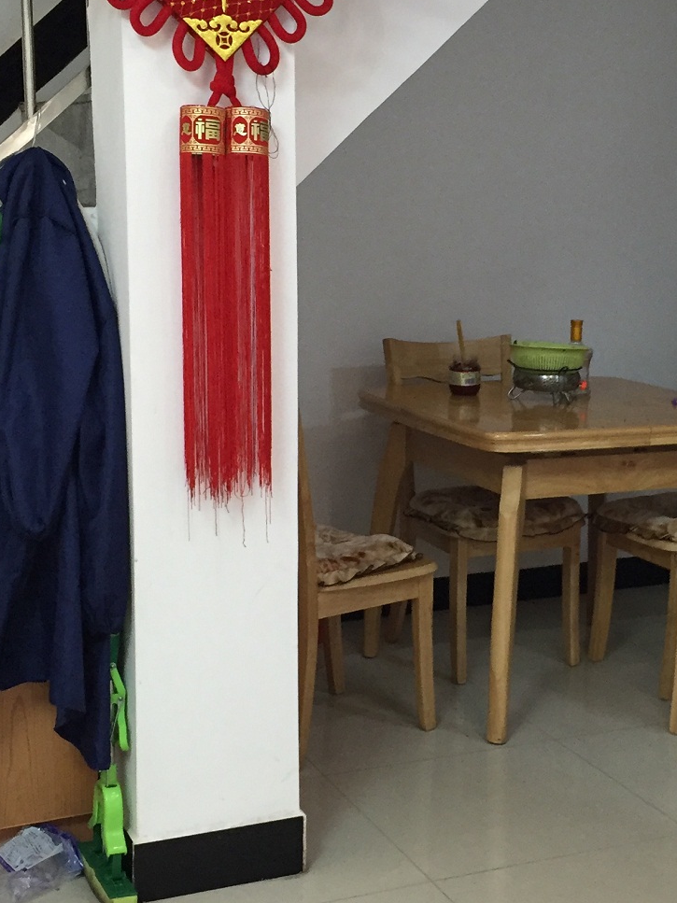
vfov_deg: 32.2
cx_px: 482
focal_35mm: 60
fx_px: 1565
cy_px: 447
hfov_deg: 24.2
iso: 160
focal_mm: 4.15
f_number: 2.2
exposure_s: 1/33
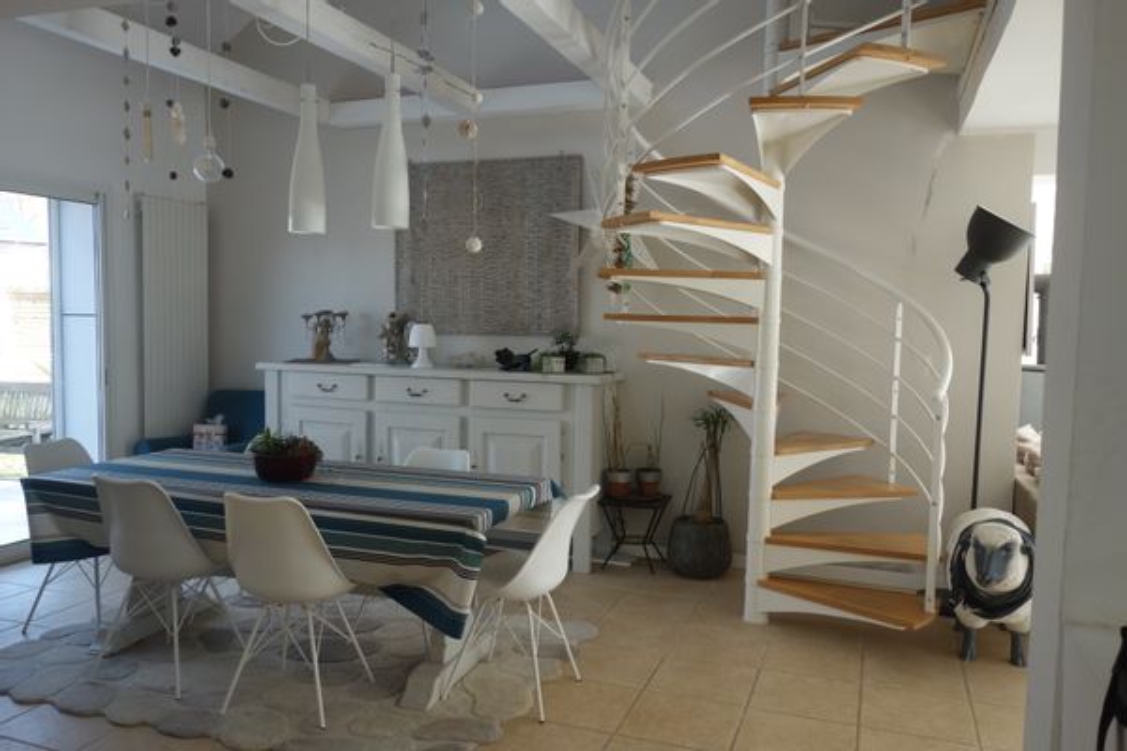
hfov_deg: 65.5
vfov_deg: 46.4
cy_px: 376
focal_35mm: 28
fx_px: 876
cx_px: 564
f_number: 3.2
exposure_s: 1/100
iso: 125
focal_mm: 10.4
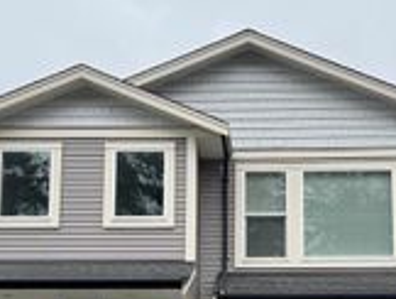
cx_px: 254
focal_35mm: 74
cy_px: 283
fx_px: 848
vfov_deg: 19.5
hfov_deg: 26.2
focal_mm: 6.76
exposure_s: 1/842
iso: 80
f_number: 1.78
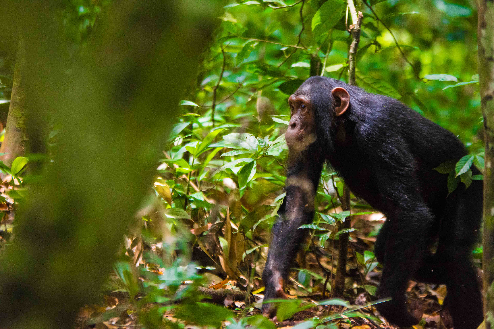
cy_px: 164
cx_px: 247
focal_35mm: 240
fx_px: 3293
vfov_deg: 5.7
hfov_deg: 8.6
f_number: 2.8
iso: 1600
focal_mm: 160
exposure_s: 1/800
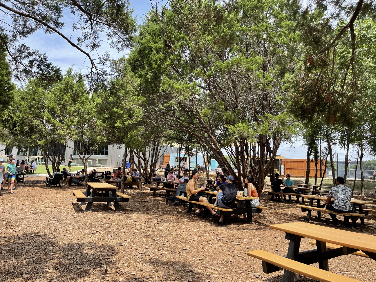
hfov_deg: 67.3
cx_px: 188
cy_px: 141
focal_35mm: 26
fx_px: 282
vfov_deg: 53.1
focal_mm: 5.1
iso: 32
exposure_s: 1/1238
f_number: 1.6
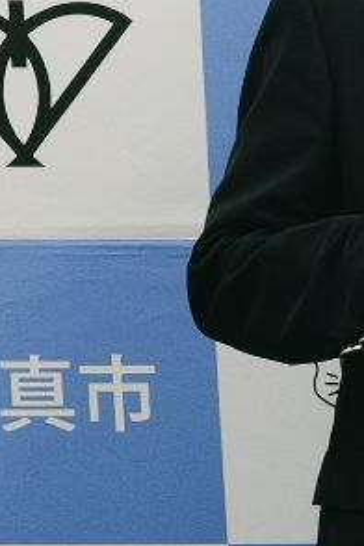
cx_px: 864
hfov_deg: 11.0
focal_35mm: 106
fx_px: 1608
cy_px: 233
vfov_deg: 19.3
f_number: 6.3
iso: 2000
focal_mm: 20
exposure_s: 1/60
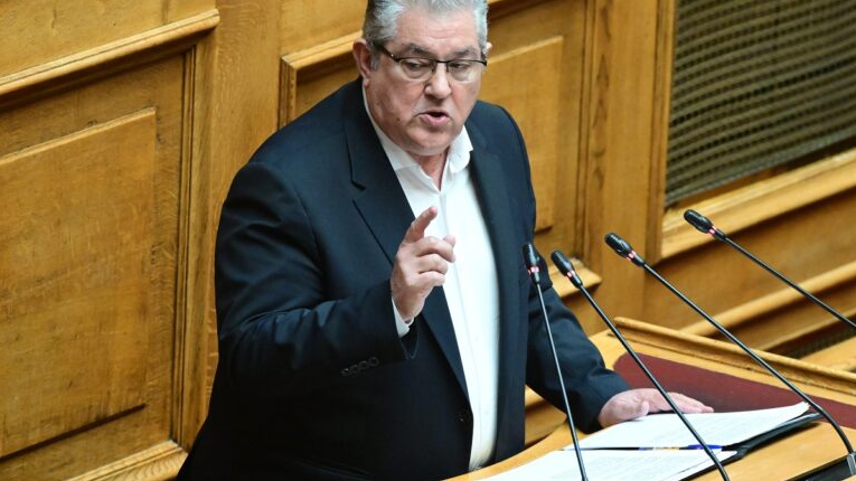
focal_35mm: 426
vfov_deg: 2.9
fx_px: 9668
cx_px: 429
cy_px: 198
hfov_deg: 5.1
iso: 8000
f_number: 7.1
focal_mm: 270
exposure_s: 1/400
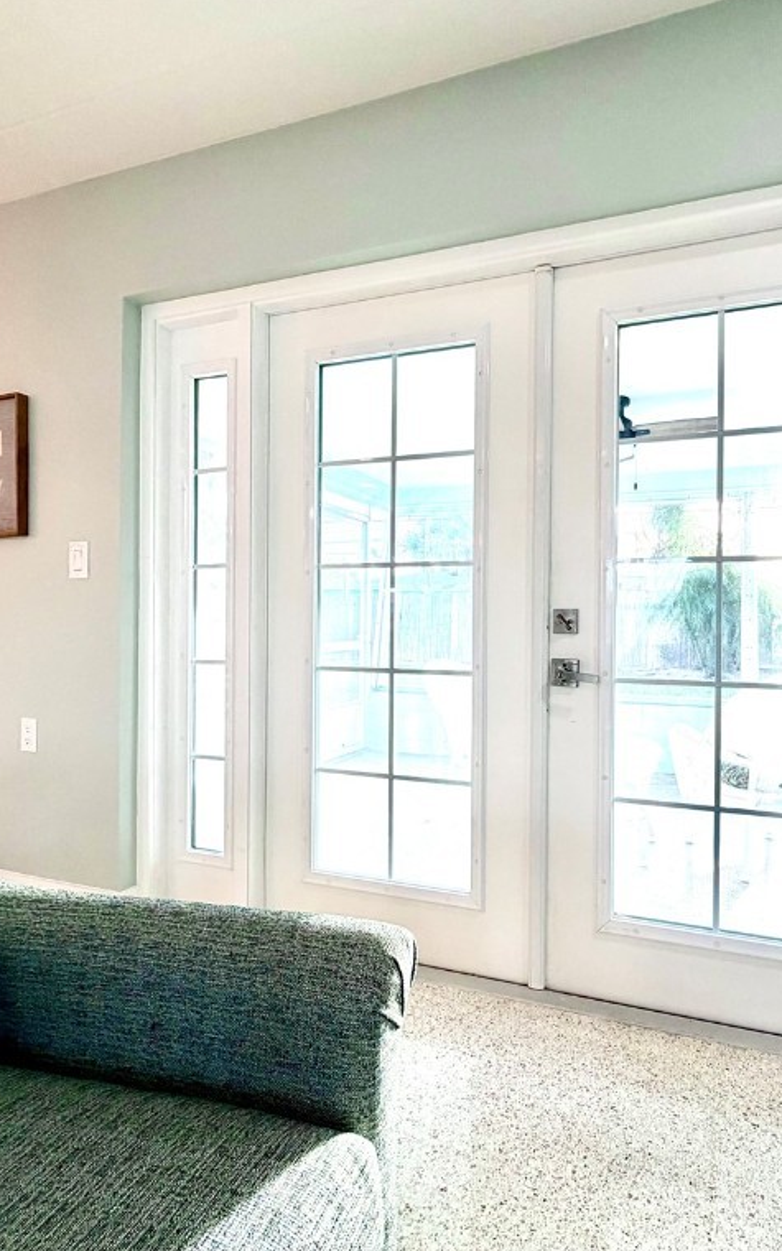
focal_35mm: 20
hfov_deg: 59.1
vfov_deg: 85.1
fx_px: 682
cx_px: 474
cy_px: 622
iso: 100
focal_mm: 2.22
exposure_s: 1/120
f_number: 2.2
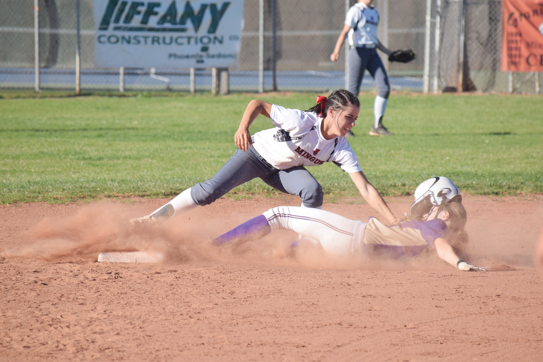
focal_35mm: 300
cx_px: 272
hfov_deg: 6.9
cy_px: 181
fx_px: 4525
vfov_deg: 4.6
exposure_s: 1/800
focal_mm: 200
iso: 200
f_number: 5.6
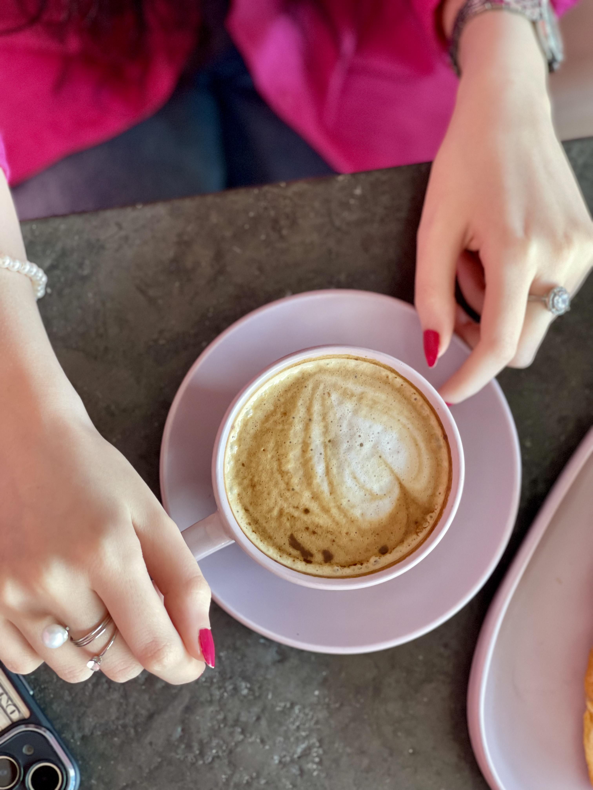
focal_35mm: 64
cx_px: 296
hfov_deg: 22.9
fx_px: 1462
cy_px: 395
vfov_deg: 30.3
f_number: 2.2
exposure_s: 1/40
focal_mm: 7.5
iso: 200
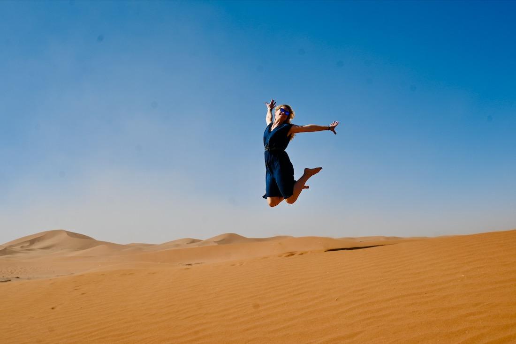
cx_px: 258
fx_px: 484
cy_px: 172
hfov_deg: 56.1
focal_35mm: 34
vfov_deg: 39.2
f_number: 9
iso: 100
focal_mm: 22.5
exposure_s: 1/640
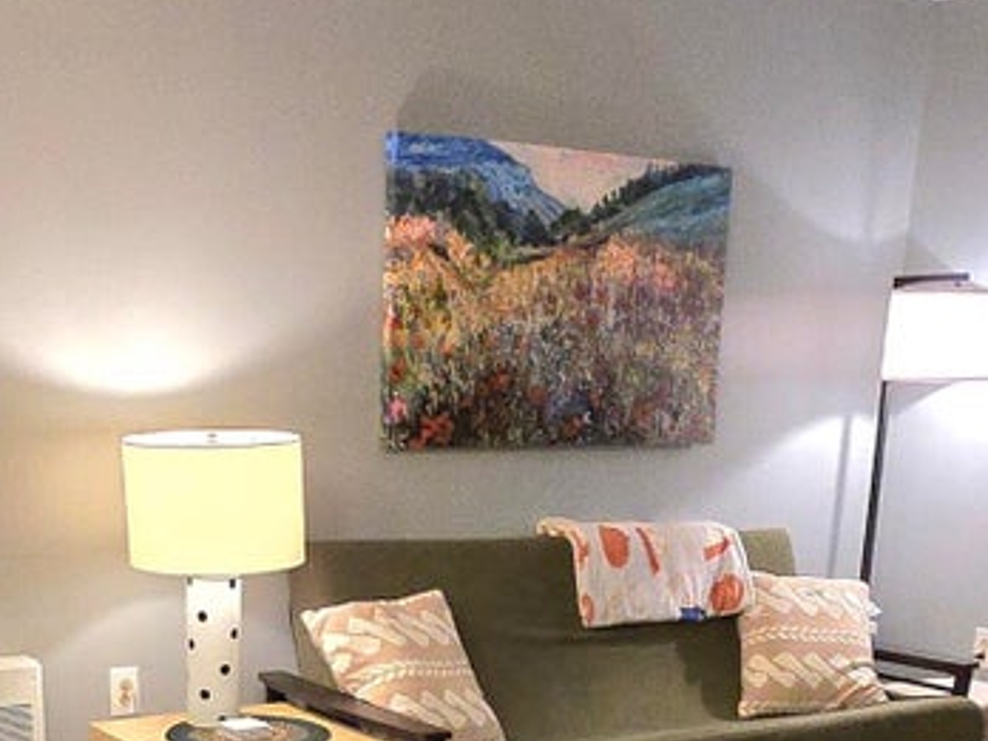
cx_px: 390
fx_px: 1456
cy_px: 914
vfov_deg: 25.3
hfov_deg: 37.3
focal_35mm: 51
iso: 800
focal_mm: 2.2
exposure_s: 1/60.2
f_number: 2.2
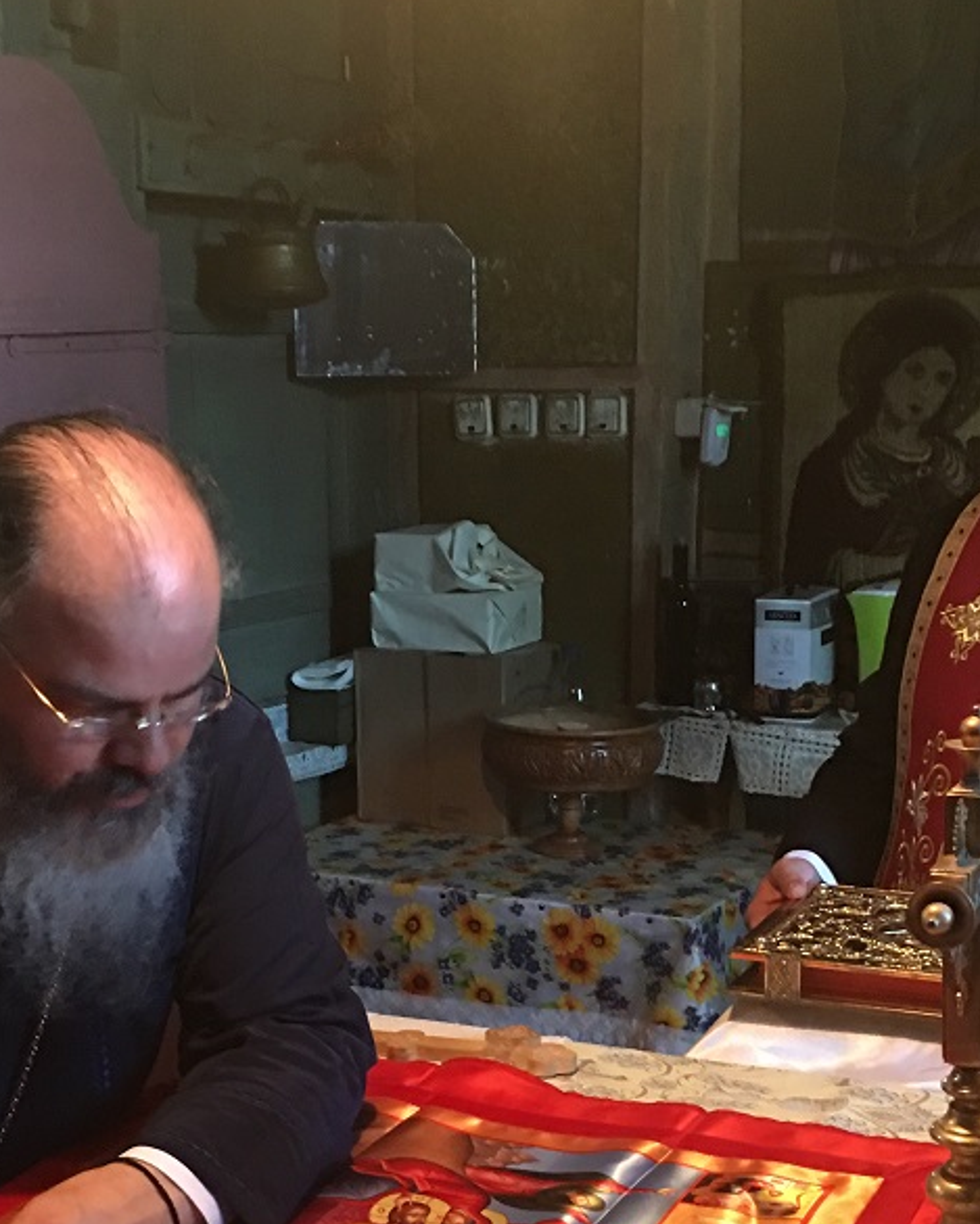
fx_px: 2102
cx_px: 458
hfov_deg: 26.2
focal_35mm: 58
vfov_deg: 31.6
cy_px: 992
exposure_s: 1/8
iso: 100
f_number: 2.2
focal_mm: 4.15
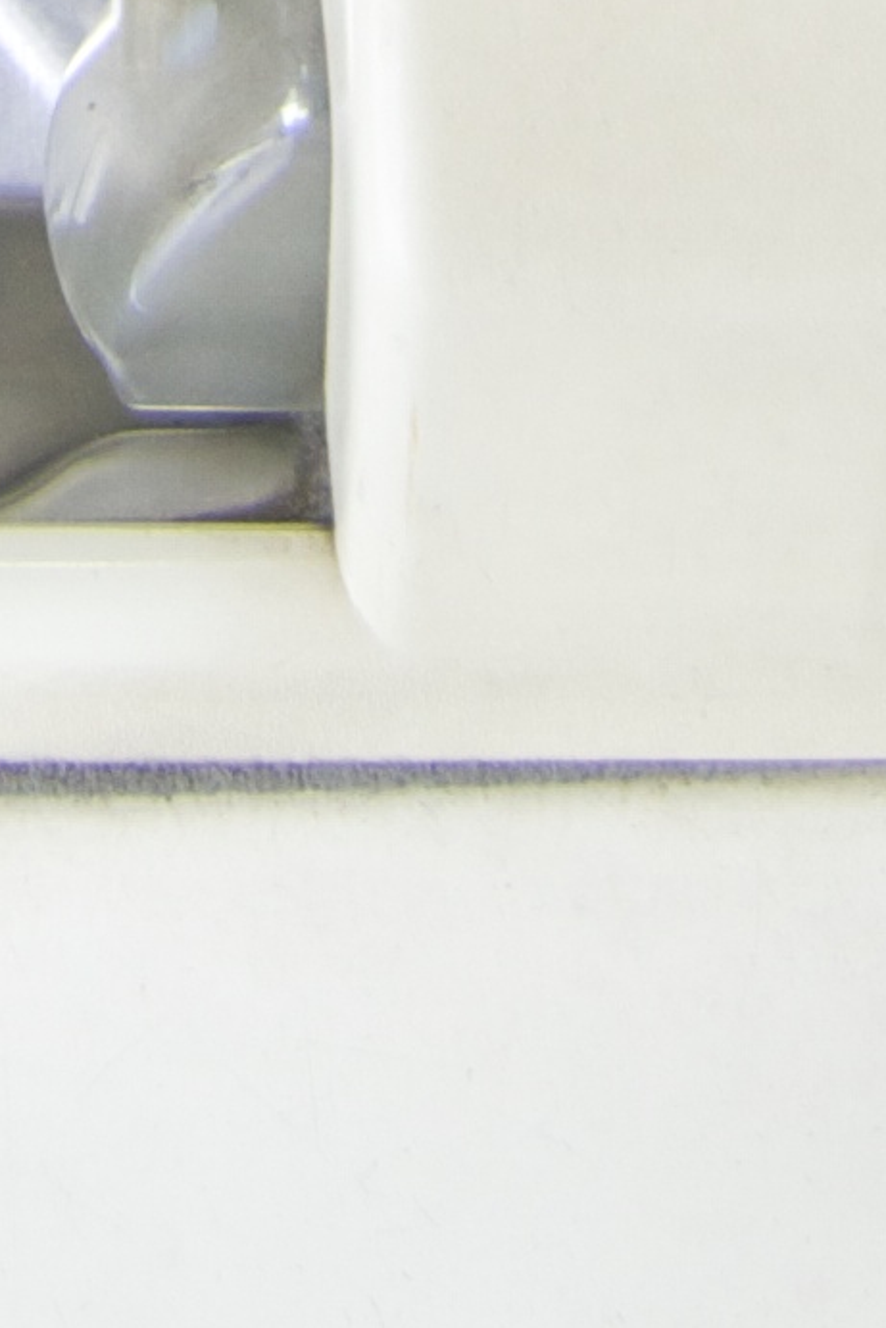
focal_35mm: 140
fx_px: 5165
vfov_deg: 9.7
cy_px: -3062
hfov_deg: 9.7
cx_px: -62
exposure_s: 1/50
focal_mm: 14
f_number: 3.5
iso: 200
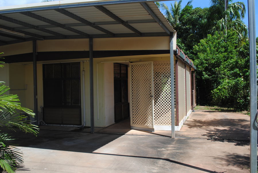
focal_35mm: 33
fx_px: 237
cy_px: 86
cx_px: 129
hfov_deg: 57.2
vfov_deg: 40.1
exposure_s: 1/200
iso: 100
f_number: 7.1
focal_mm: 22
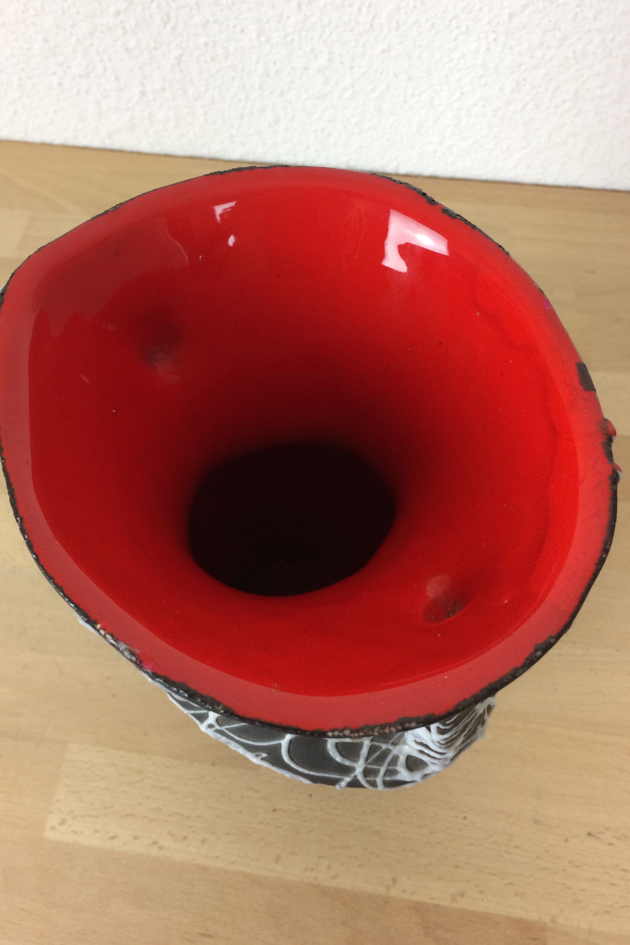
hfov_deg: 42.3
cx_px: 287
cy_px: 475
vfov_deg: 60.3
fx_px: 814
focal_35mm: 31
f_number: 2.2
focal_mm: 4.15
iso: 50
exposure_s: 1/33
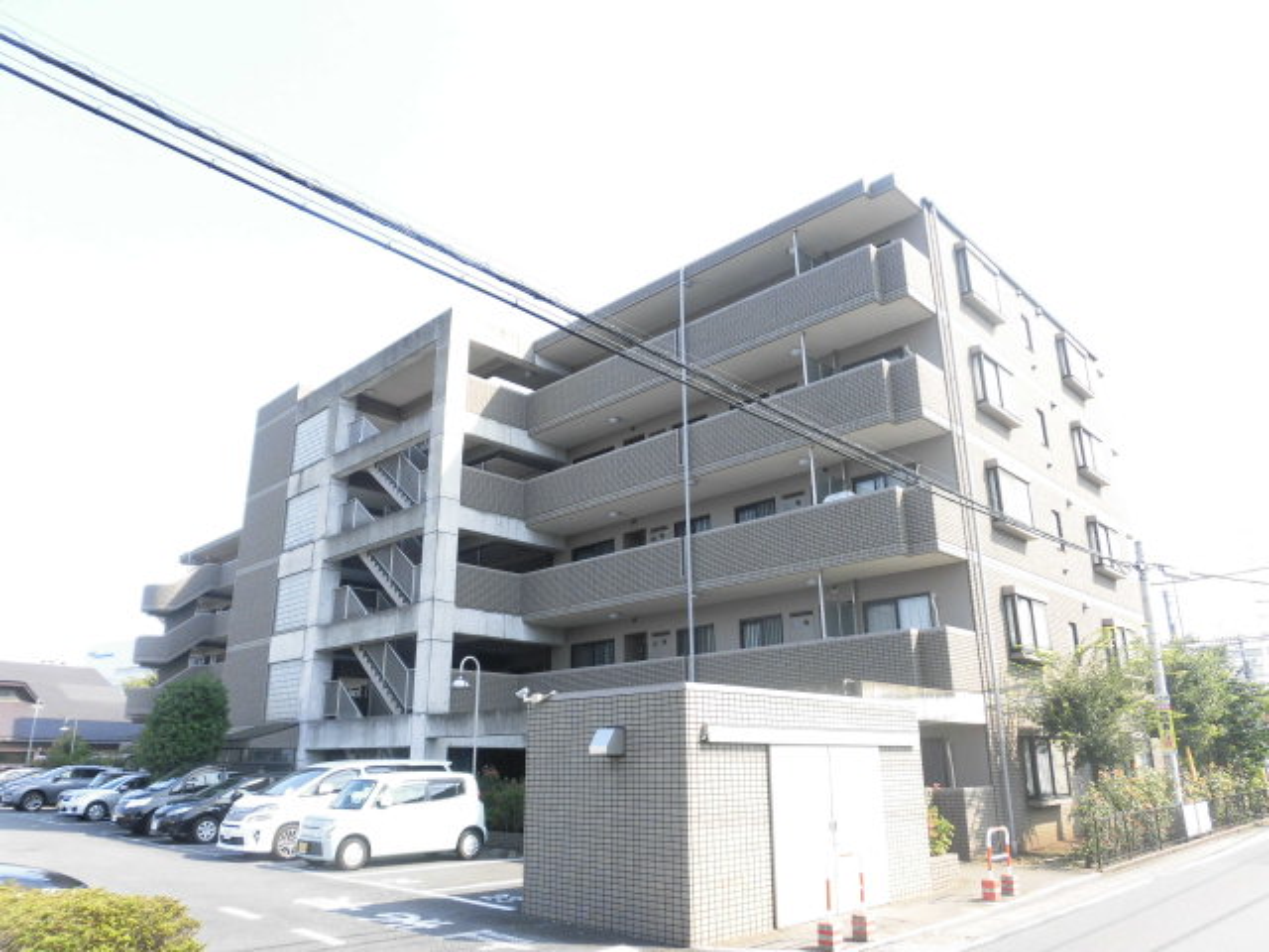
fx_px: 880
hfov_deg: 71.6
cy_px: 476
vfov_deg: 56.8
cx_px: 634
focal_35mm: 24
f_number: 3.1
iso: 100
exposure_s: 1/320
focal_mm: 4.3
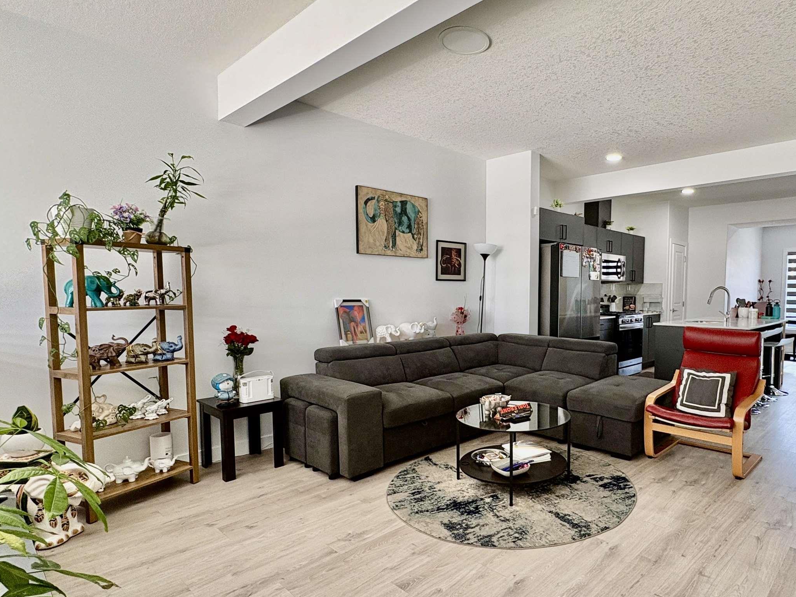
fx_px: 483
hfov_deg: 77.3
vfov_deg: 63.3
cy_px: 323
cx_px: 507
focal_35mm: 21
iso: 160
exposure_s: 1/60
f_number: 2.2
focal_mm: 2.22
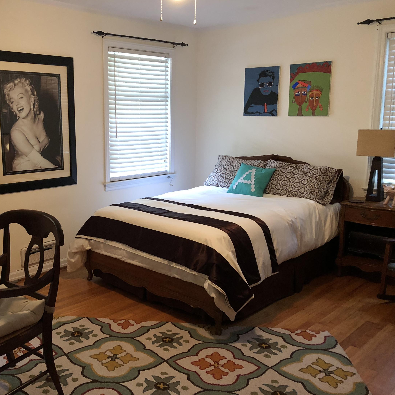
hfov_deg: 47.6
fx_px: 439
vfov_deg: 48.5
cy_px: 197
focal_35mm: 34
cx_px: 131
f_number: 1.8
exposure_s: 1/11
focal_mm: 3.99
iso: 100
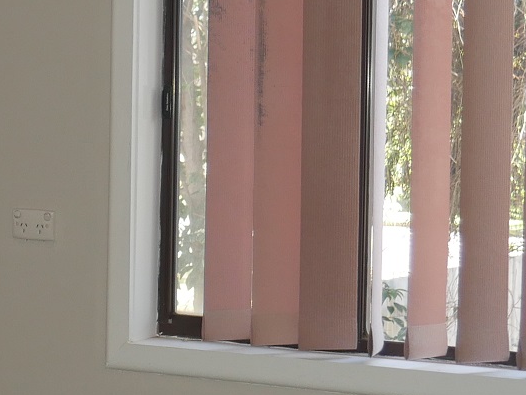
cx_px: -167
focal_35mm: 131
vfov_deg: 11.3
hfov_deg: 14.4
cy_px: 205
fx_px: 1991
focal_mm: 15
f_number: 3.6
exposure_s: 1/60
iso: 250
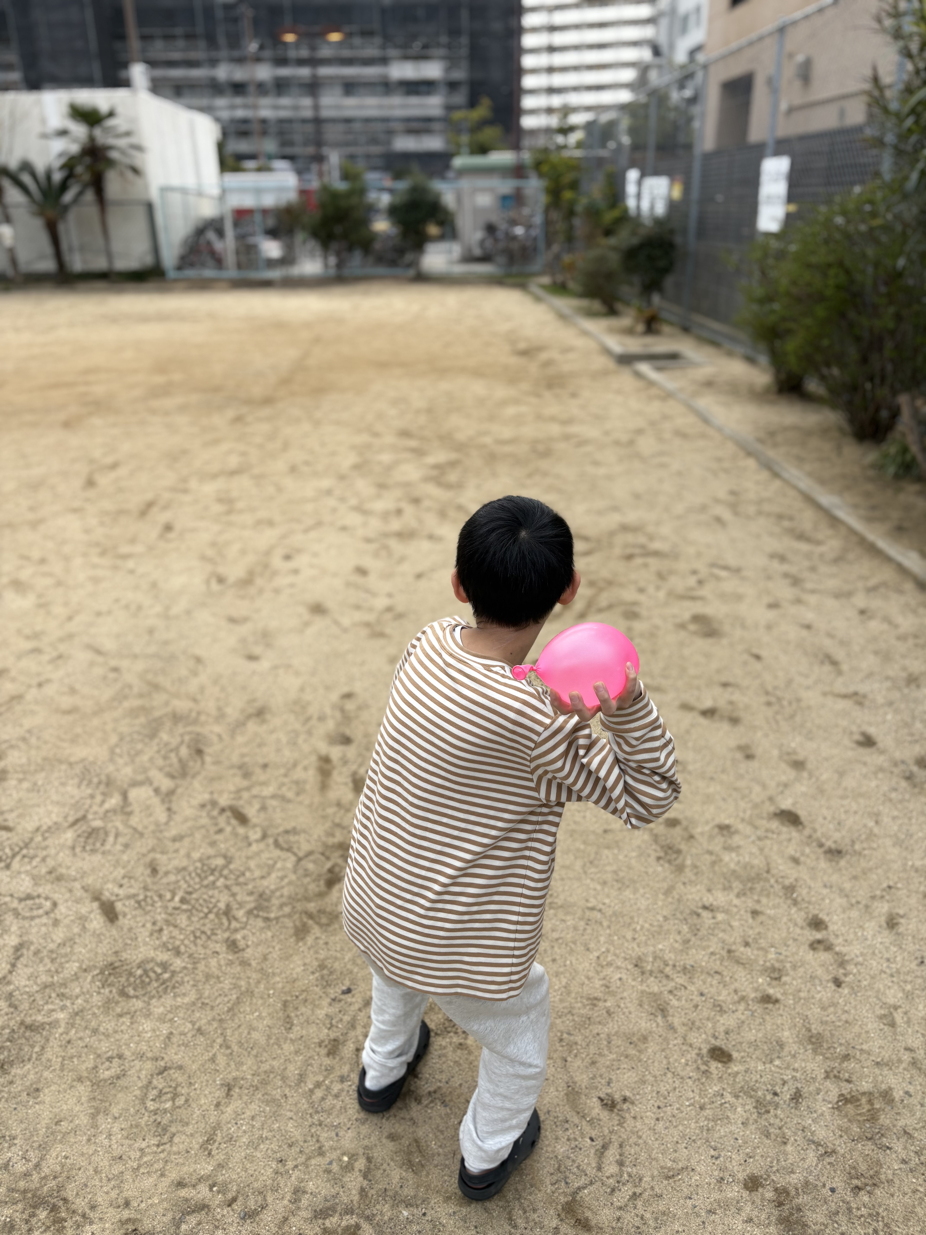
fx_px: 927
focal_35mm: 26
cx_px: 463
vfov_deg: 67.3
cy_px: 618
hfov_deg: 53.1
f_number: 1.6
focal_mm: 5.96
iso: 50
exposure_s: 1/1001
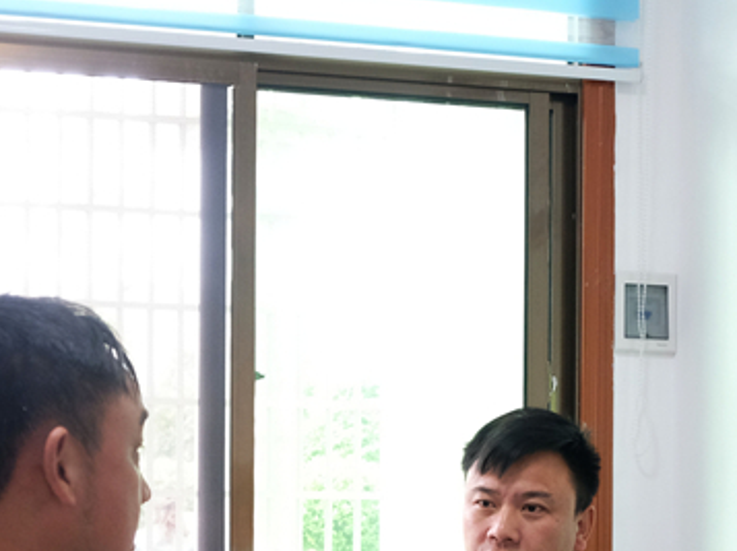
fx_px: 1468
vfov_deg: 20.6
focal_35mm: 69
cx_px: 289
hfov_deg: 28.1
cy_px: 538
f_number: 4.5
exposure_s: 1/160
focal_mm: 21.6
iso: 2500
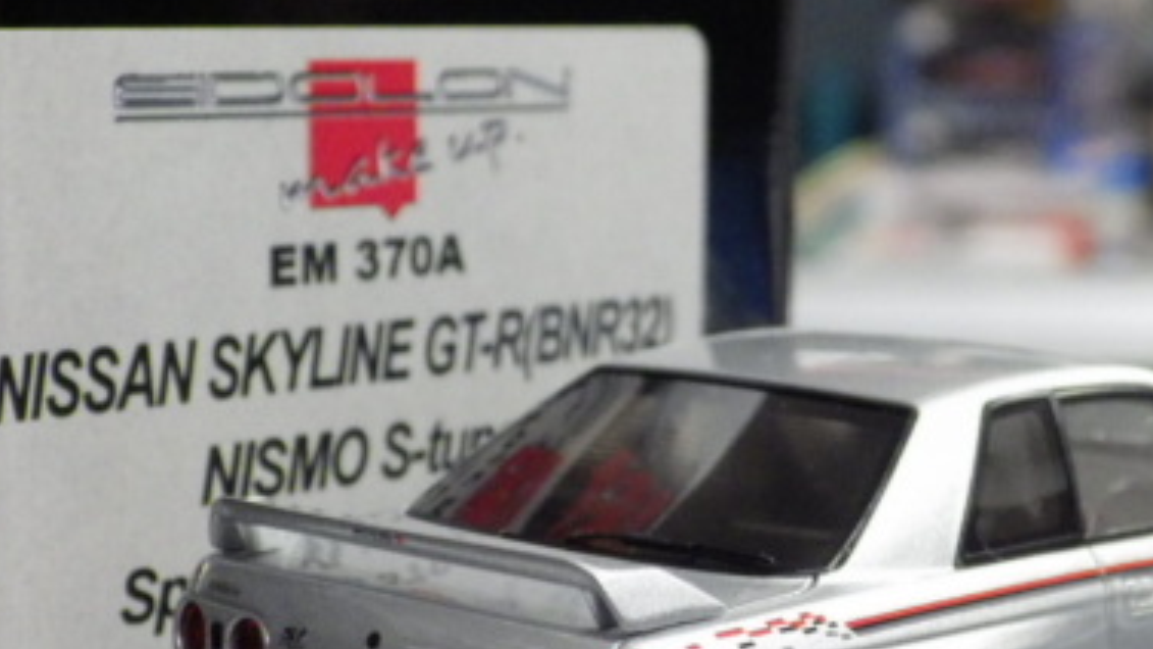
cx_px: 789
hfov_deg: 19.6
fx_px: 3332
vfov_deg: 11.1
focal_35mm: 109
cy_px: 416
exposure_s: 1/50
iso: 800
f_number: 4
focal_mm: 10.7
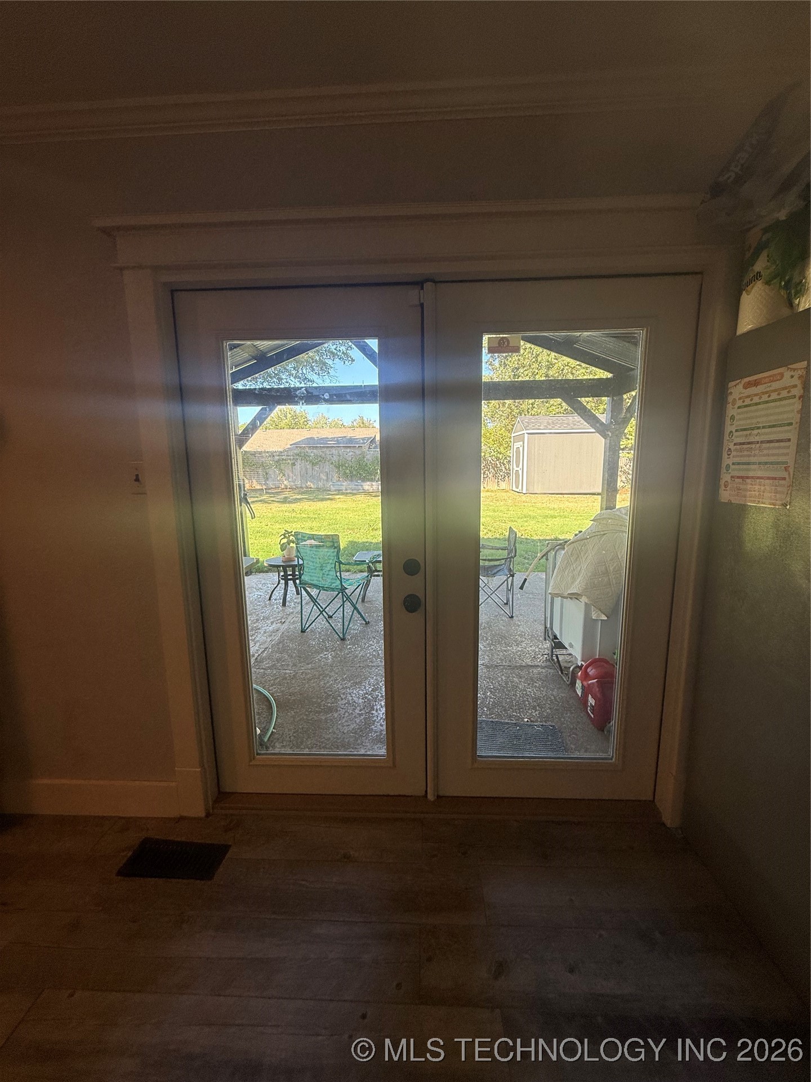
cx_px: 406
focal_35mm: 14
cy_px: 541
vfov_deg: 102.1
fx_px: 437
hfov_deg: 85.7
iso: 64
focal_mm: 2.22
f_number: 2.2
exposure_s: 1/120
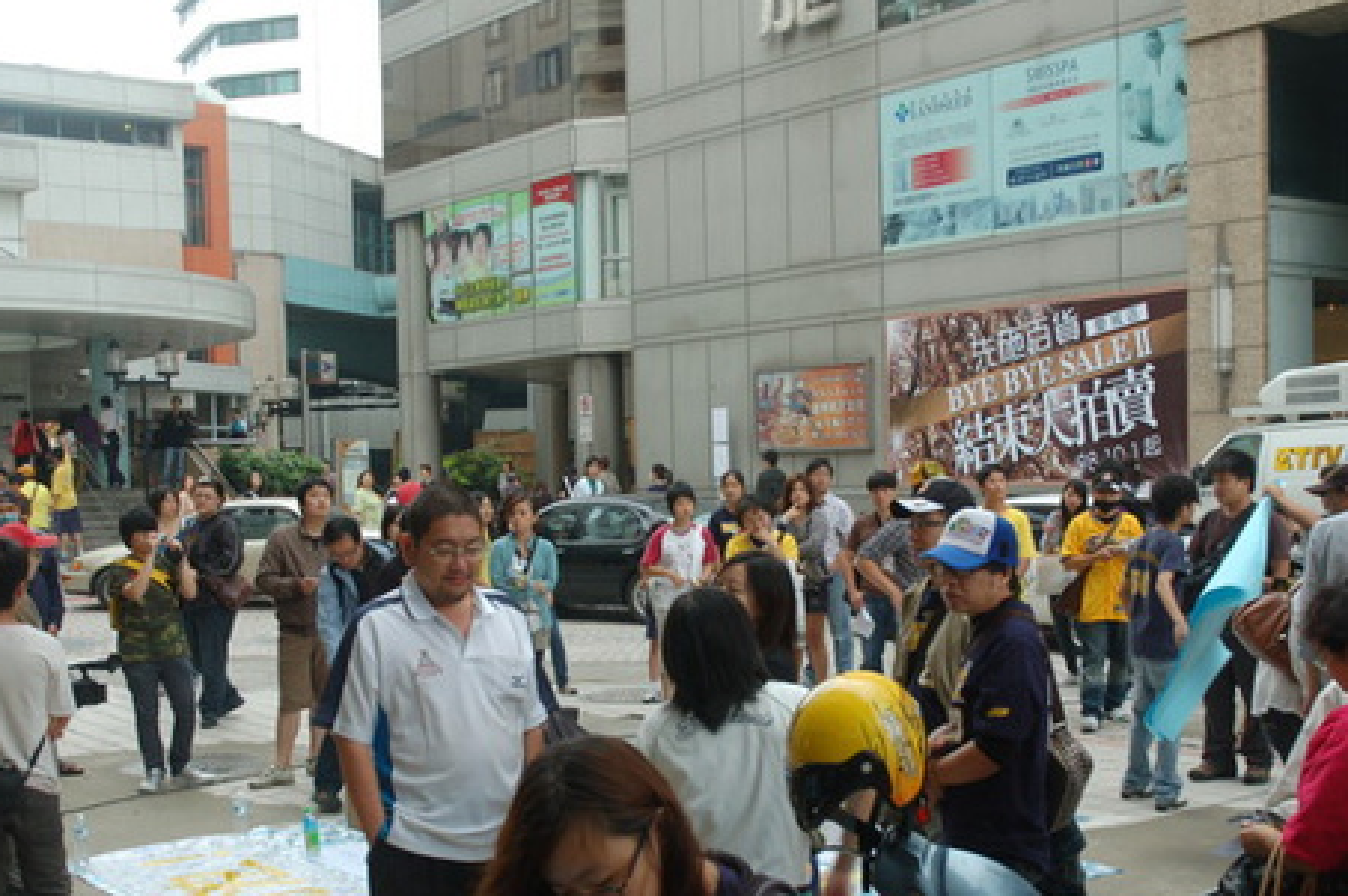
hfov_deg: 39.9
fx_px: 1858
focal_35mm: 50
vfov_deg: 27.0
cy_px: 567
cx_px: 705
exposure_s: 1/30
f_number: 8
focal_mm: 25
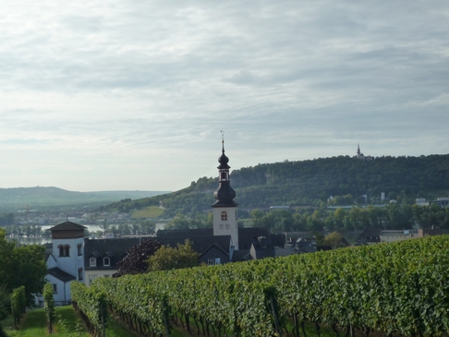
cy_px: 191
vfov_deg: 25.2
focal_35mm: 58
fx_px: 753
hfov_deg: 33.2
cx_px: 200
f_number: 4.3
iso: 160
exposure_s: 1/800
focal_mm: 8.3
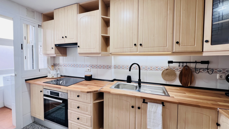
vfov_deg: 70.5
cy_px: 62
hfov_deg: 102.9
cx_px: 109
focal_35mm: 15
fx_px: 91
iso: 100
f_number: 1.8
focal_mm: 1.57
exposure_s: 1/100
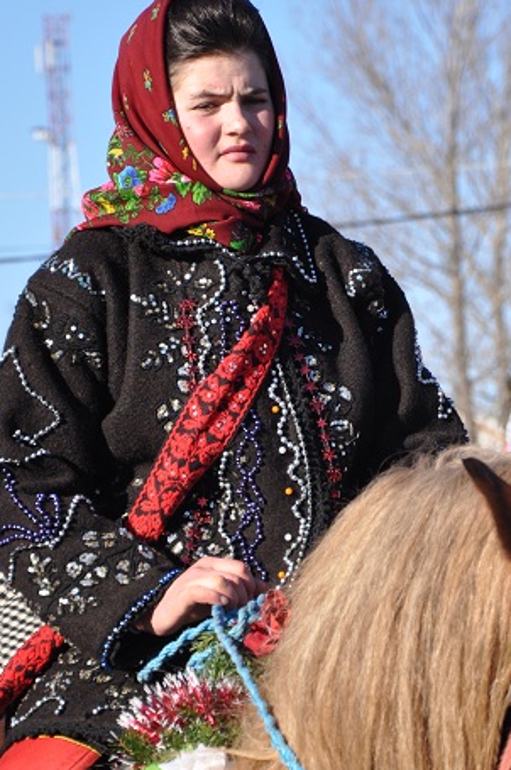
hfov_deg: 6.5
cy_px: 352
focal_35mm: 211
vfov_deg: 9.8
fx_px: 4502
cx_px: 379
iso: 500
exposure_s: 1/1250
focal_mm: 85
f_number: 9
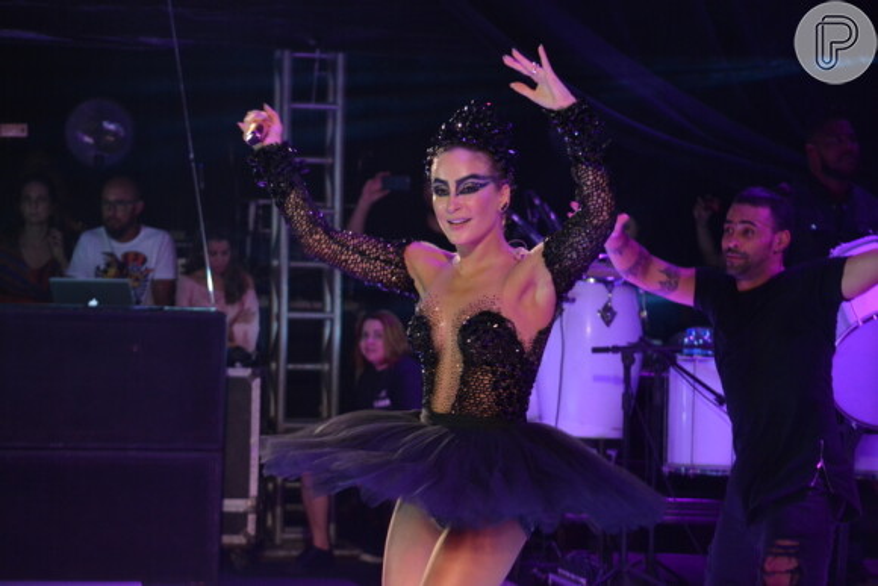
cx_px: 439
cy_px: 293
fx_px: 3147
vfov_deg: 10.6
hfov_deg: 15.9
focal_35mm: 129
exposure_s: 1/200
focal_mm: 86
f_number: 4.5
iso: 2000
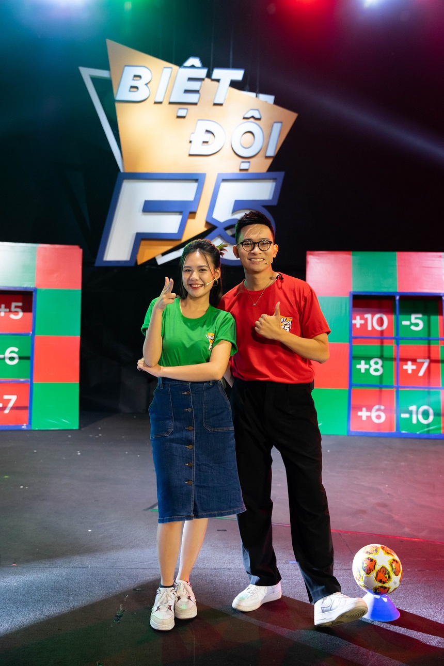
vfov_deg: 57.5
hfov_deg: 40.2
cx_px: 222
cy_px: 333
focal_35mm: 33
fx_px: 607
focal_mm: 32.8
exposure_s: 1/200
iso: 1250
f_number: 3.2
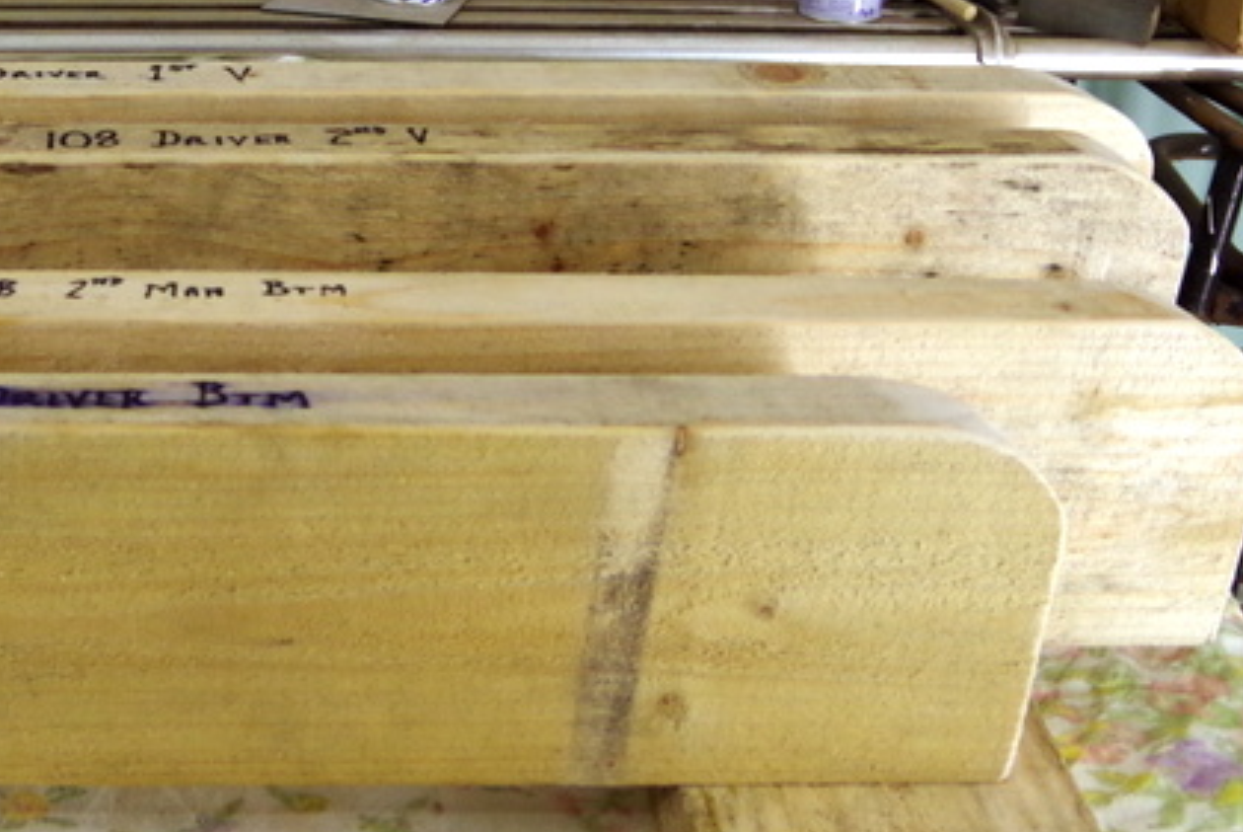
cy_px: 287
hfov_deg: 32.9
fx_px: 2039
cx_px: 237
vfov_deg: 23.0
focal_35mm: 59
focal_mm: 21
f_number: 8
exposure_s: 1/80
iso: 2000
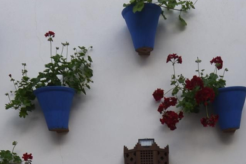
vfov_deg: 20.5
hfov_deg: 34.8
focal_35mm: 57
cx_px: 156
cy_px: 243
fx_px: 389
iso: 100
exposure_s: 1/200
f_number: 4
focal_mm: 14
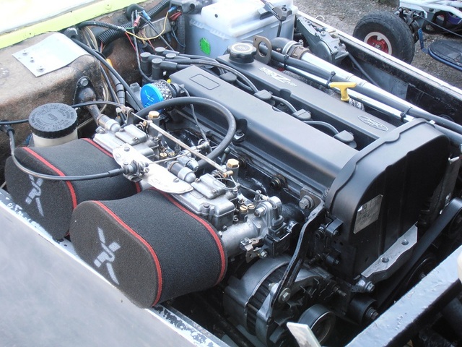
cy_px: 174
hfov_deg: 33.8
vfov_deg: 25.7
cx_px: 231
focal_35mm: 57
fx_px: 761
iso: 100
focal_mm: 10.04
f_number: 4.5
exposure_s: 1/50
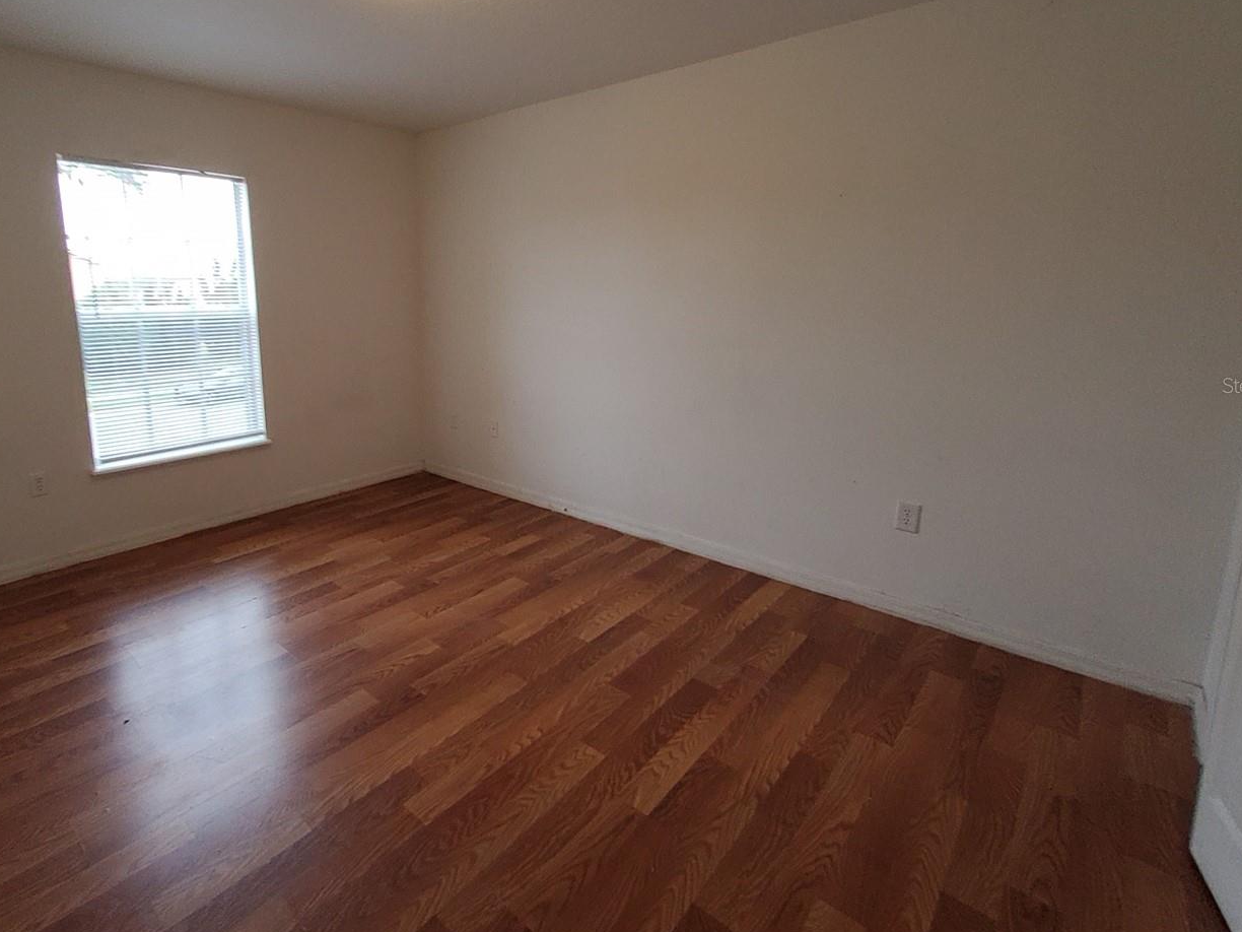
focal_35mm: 17
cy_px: 385
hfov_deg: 90.0
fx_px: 610
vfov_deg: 74.1
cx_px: 506
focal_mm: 1.13
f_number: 2.2
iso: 80
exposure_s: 1/60
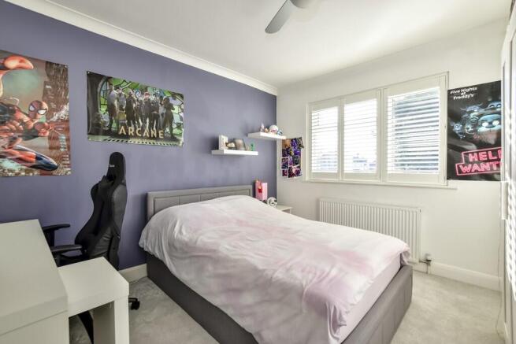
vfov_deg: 77.4
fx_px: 215
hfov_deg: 100.4
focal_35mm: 15
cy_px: 172
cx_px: 258
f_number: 8
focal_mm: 10
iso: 640
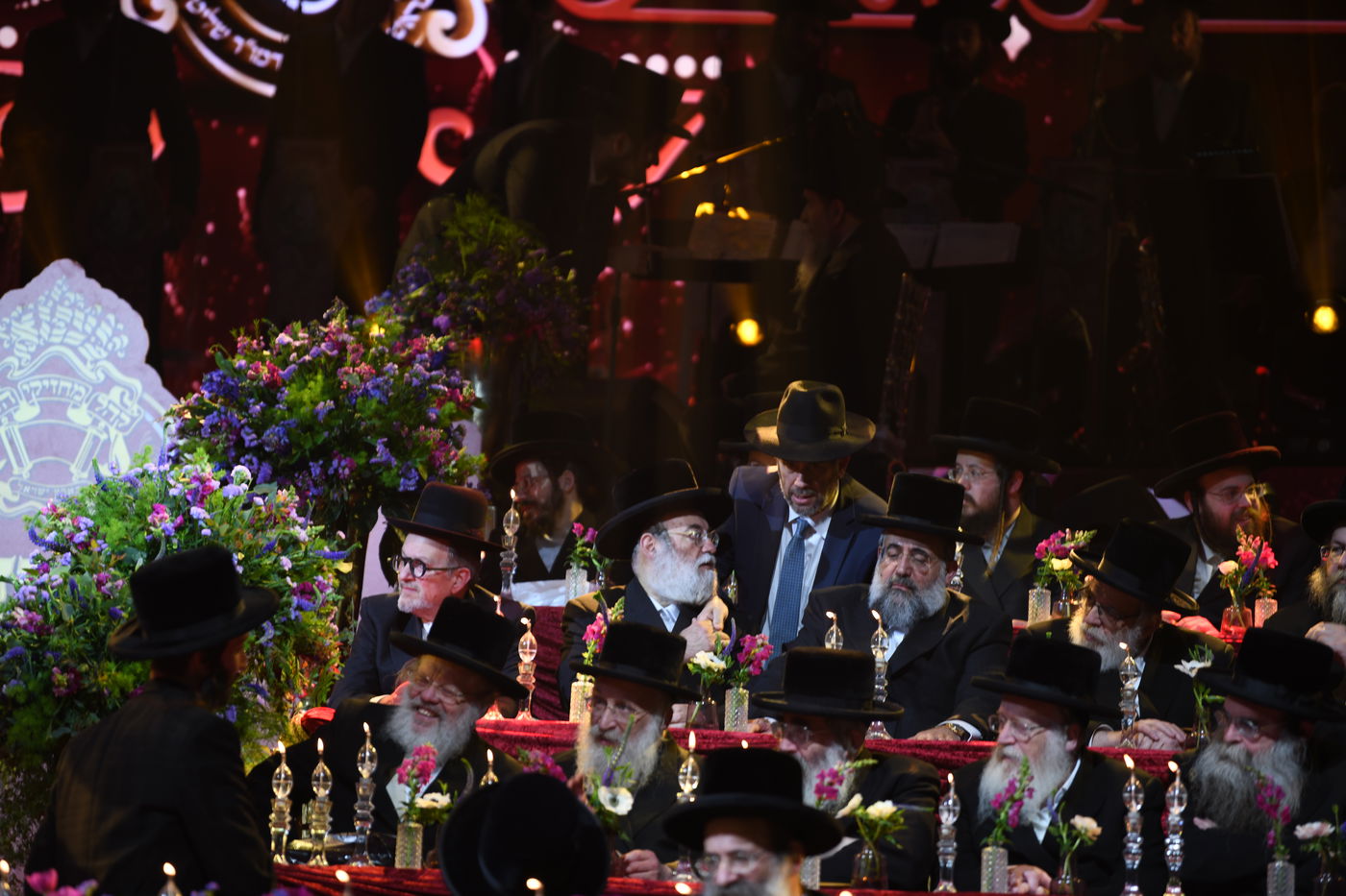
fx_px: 7476
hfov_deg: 10.3
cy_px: 448
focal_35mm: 200
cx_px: 673
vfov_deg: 6.9
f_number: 2.8
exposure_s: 1/100
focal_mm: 200
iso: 320
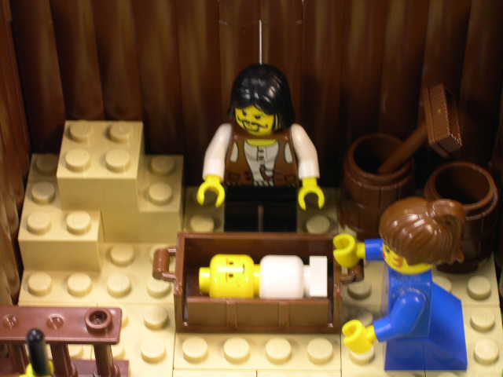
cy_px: 188
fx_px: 1409
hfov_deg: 20.2
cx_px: 252
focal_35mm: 97
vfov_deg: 15.2
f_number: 4.6
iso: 105
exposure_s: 1/4.1
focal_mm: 20.5
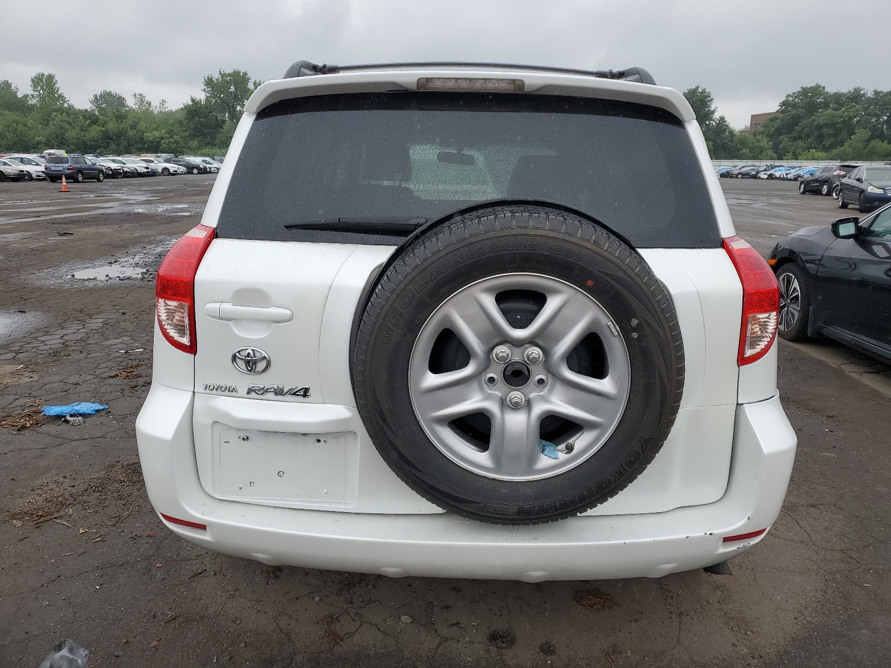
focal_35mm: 26
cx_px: 446
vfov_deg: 53.1
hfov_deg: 67.3
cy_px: 334
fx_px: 669
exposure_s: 1/1250
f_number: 1.5
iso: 50
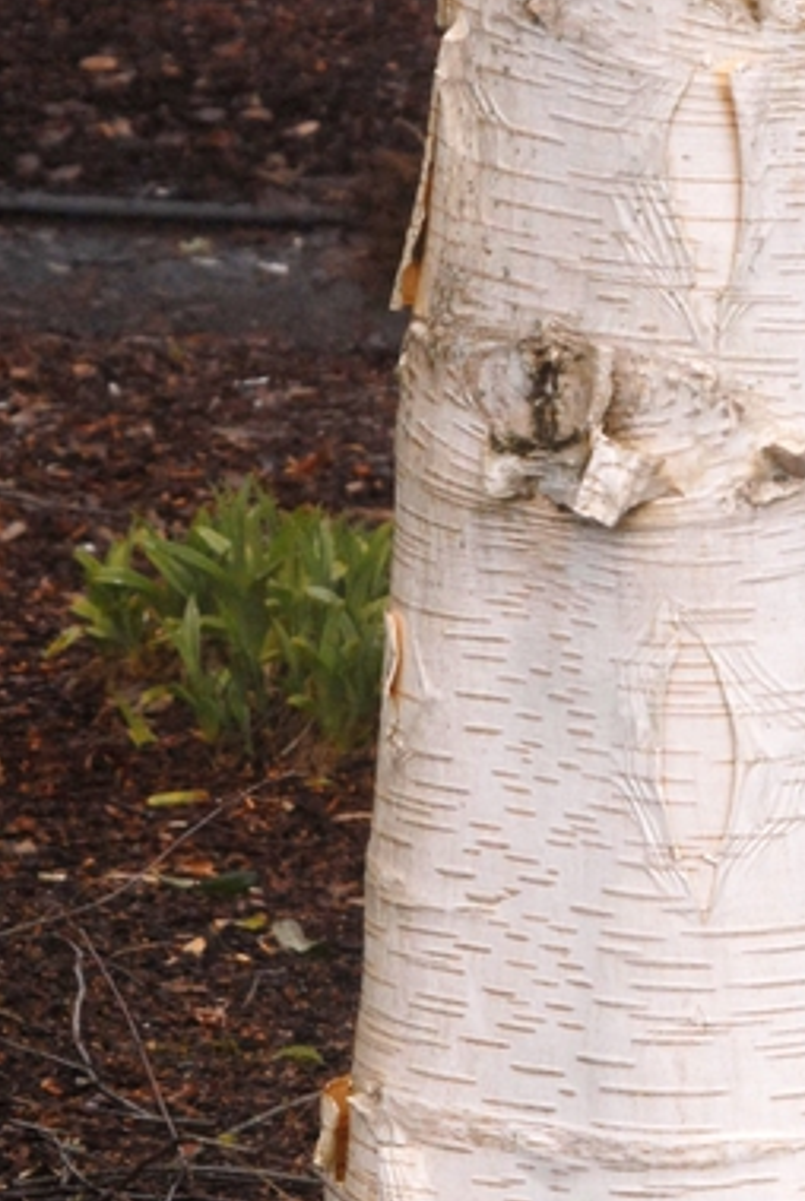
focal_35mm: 405
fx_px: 13534
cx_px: 734
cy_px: 349
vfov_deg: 5.1
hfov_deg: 3.4
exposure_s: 1/500
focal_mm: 100
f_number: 11
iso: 400
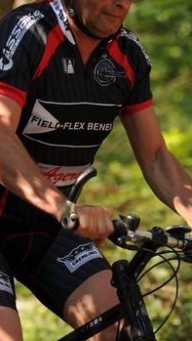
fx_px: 2310
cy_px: 148
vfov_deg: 8.4
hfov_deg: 4.8
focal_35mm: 256
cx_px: 102
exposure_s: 1/640
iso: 200
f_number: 2.8
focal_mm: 95
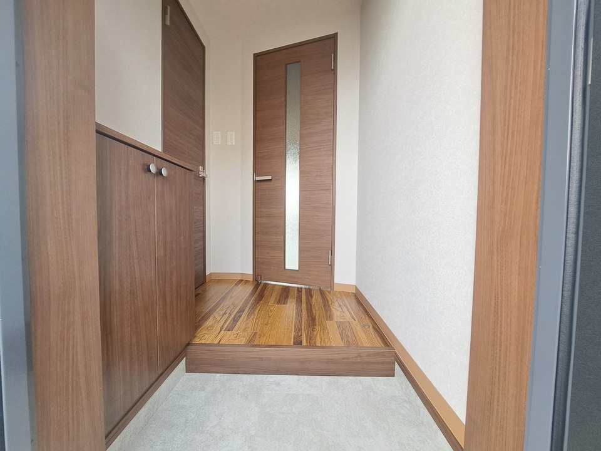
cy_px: 226
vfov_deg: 89.9
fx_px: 226
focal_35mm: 13
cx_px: 300
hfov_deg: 106.2
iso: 50
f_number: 2.2
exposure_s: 1/50
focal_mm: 1.74
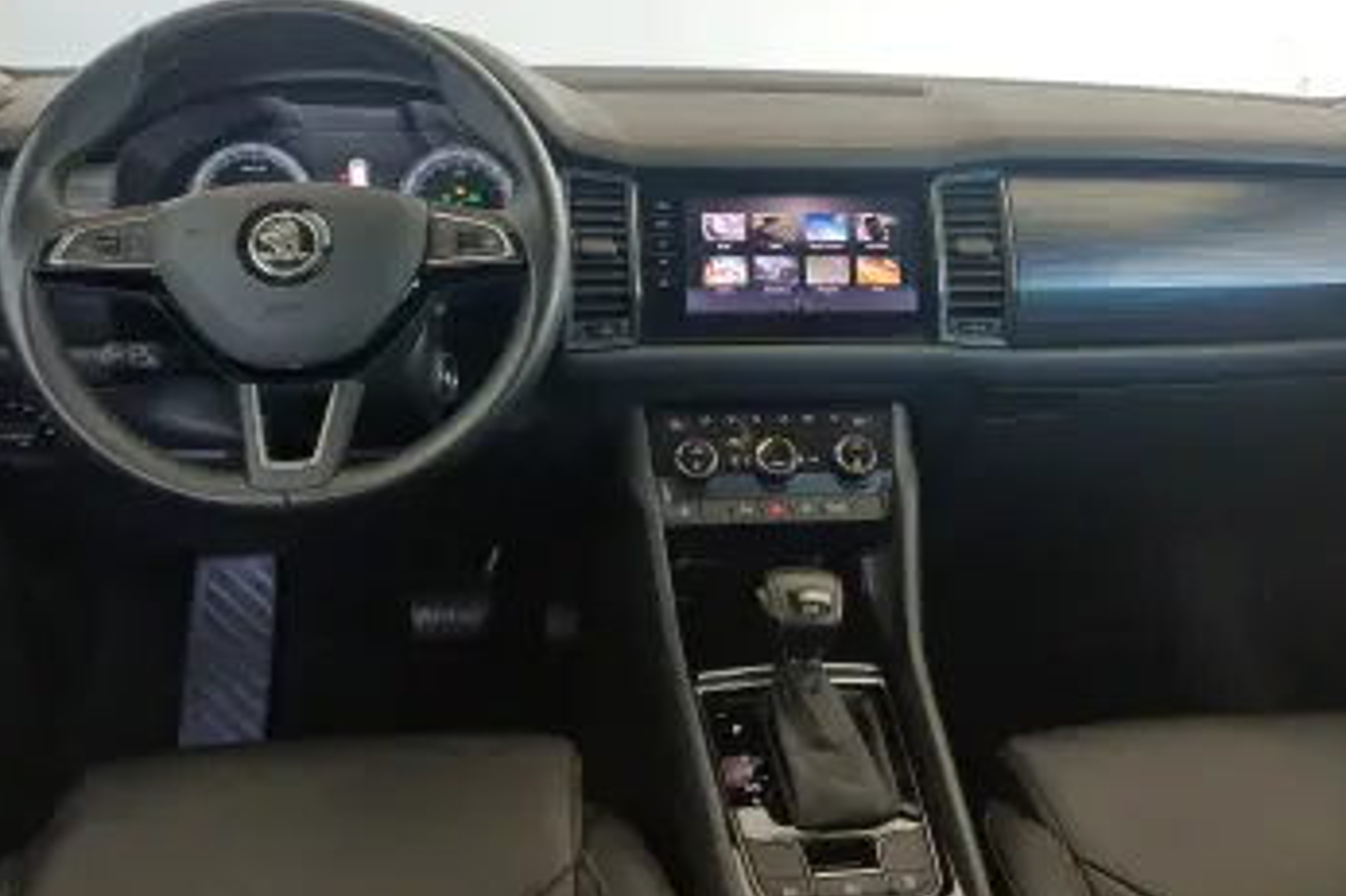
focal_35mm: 27
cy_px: 380
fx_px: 1009
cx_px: 659
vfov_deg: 47.7
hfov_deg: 67.4
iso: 160
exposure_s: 1/50
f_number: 1.8
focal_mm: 4.65
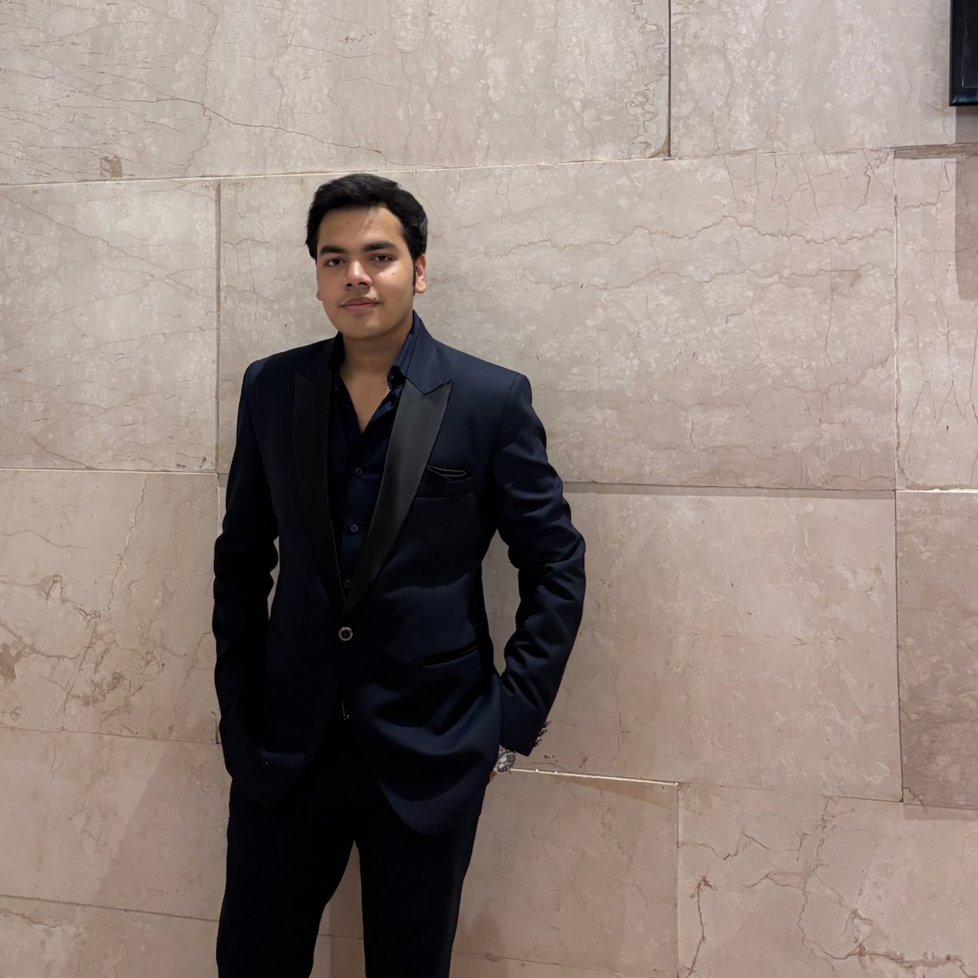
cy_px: 359
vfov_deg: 43.5
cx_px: 396
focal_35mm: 38
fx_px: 1215
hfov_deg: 43.7
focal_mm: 5.96
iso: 200
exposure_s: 1/50
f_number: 1.6
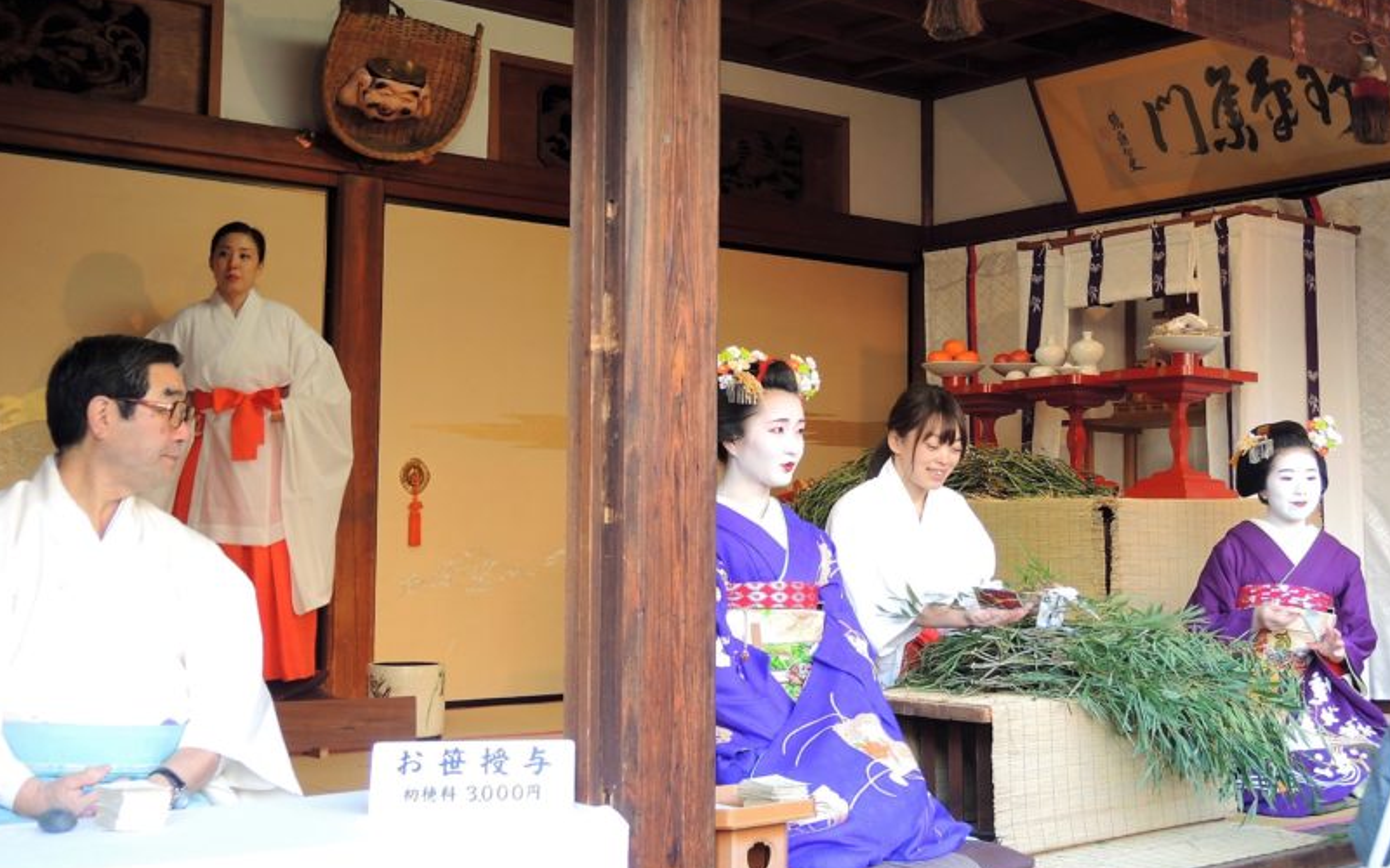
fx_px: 1440
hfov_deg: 51.2
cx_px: 827
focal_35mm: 38
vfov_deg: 33.6
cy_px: 448
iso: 90
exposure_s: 1/30
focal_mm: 6
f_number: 2
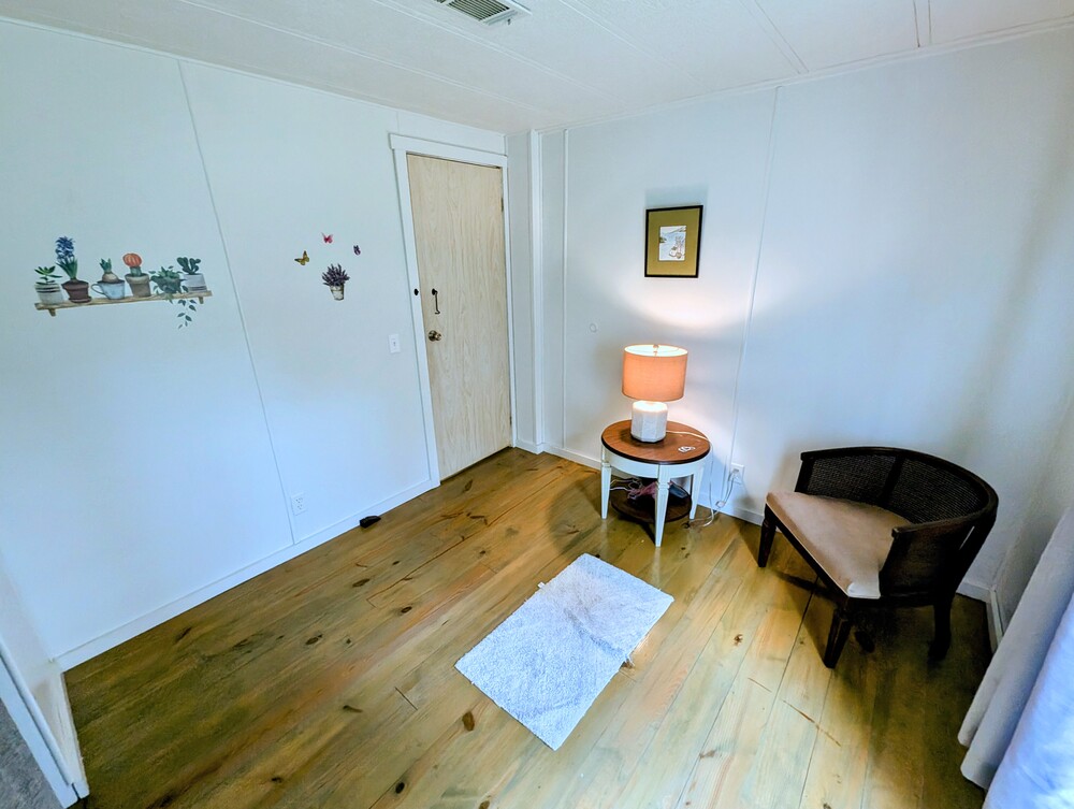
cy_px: 404
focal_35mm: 13
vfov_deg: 90.1
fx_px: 404
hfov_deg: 106.1
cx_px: 537
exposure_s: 1/60
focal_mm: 1.95
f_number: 2.2
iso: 157
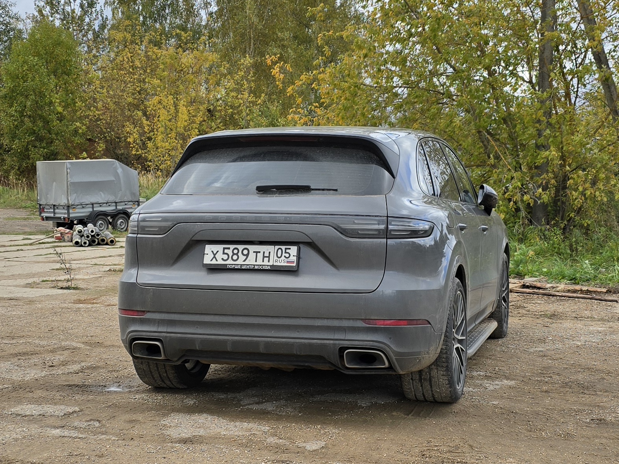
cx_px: 310
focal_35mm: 23
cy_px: 232
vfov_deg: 58.9
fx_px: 411
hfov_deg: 73.9
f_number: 1.7
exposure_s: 1/526
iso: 12
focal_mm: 6.3
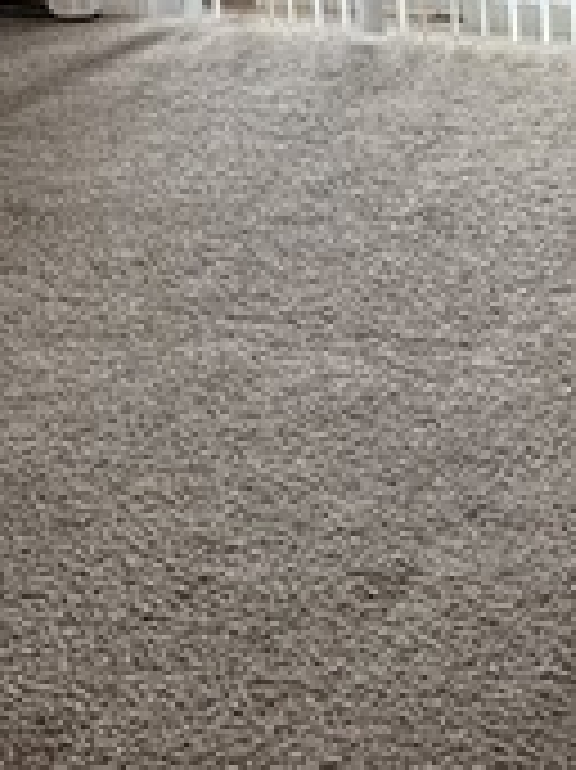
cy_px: -72
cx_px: 369
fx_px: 1822
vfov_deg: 22.5
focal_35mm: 82
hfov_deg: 17.9
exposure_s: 1/120
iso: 160
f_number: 1.8
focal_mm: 1.57
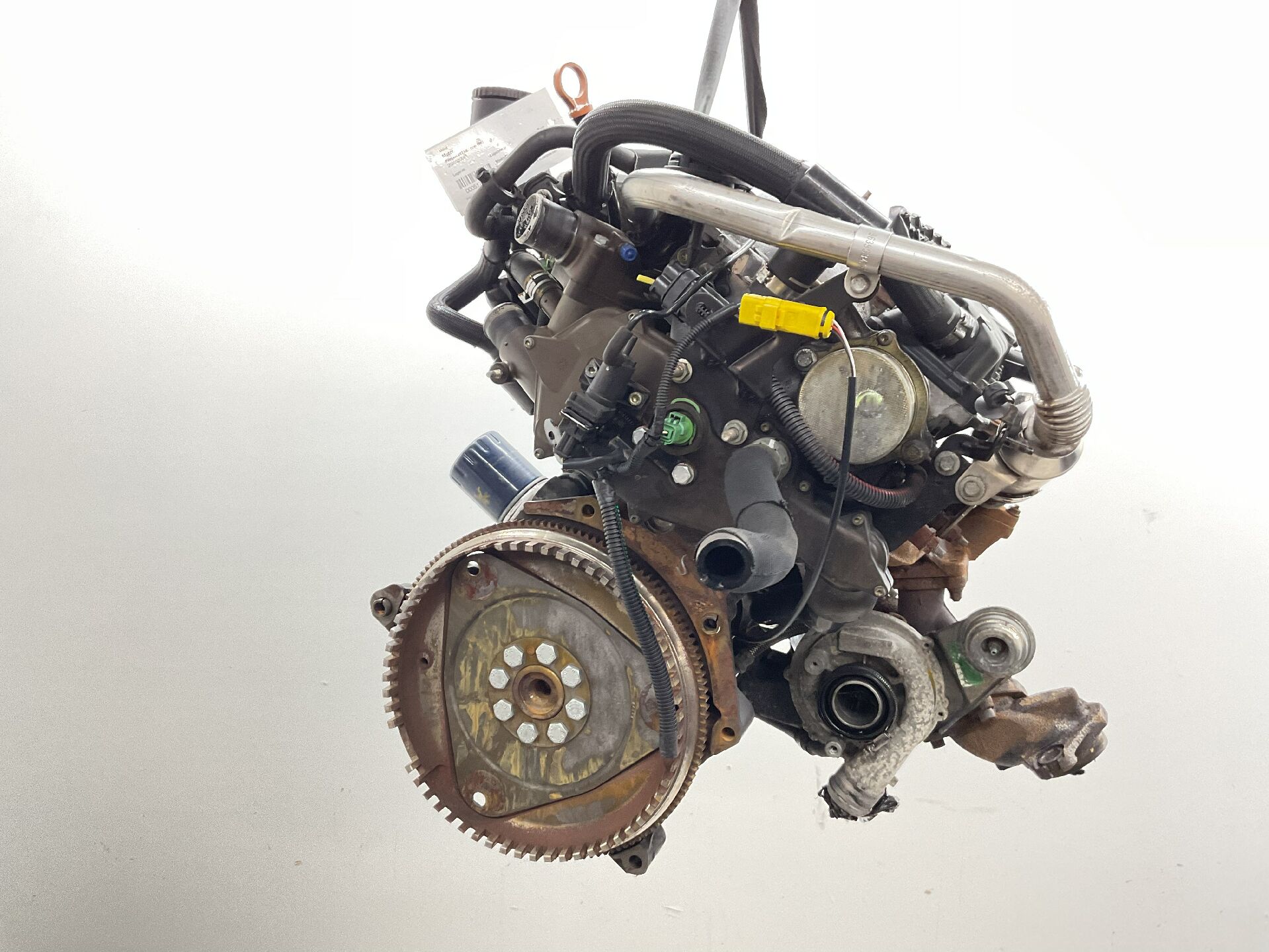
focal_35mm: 29
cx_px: 634
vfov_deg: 48.2
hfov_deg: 61.7
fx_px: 1063
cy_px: 476
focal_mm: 3
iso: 160
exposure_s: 1/50
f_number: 1.8
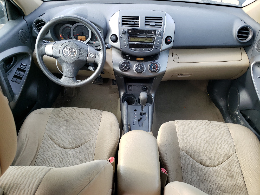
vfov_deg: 53.1
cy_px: 98
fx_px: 195
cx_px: 130
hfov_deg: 67.3
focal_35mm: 26
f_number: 1.5
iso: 50
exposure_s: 1/135
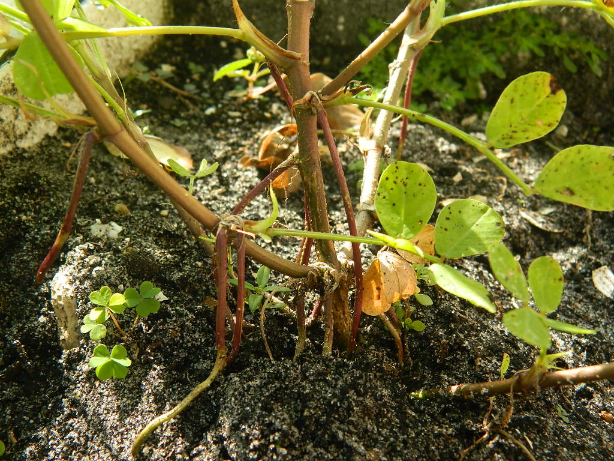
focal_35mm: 47
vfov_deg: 30.9
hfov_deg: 40.4
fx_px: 834
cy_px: 230
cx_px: 307
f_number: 3.6
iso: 80
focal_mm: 8.4
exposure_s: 1/125
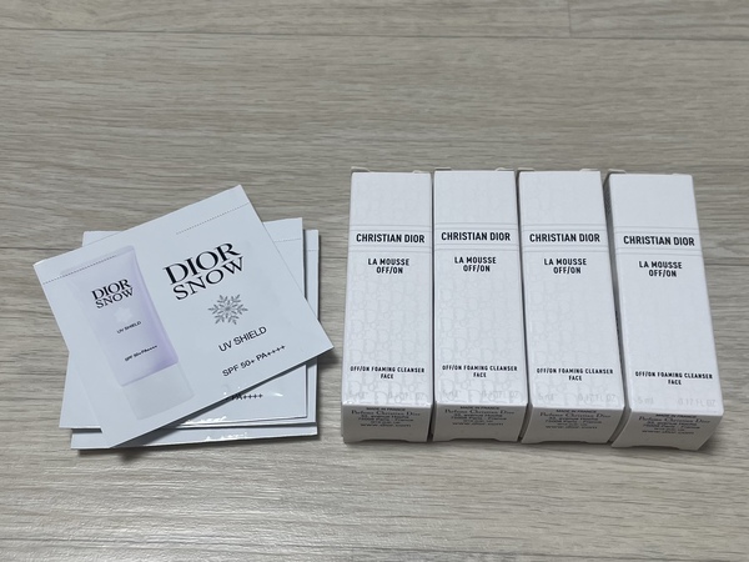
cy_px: 281
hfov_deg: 67.3
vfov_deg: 53.1
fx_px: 563
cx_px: 374
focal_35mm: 26
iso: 80
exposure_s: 1/120
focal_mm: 4.2
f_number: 1.6
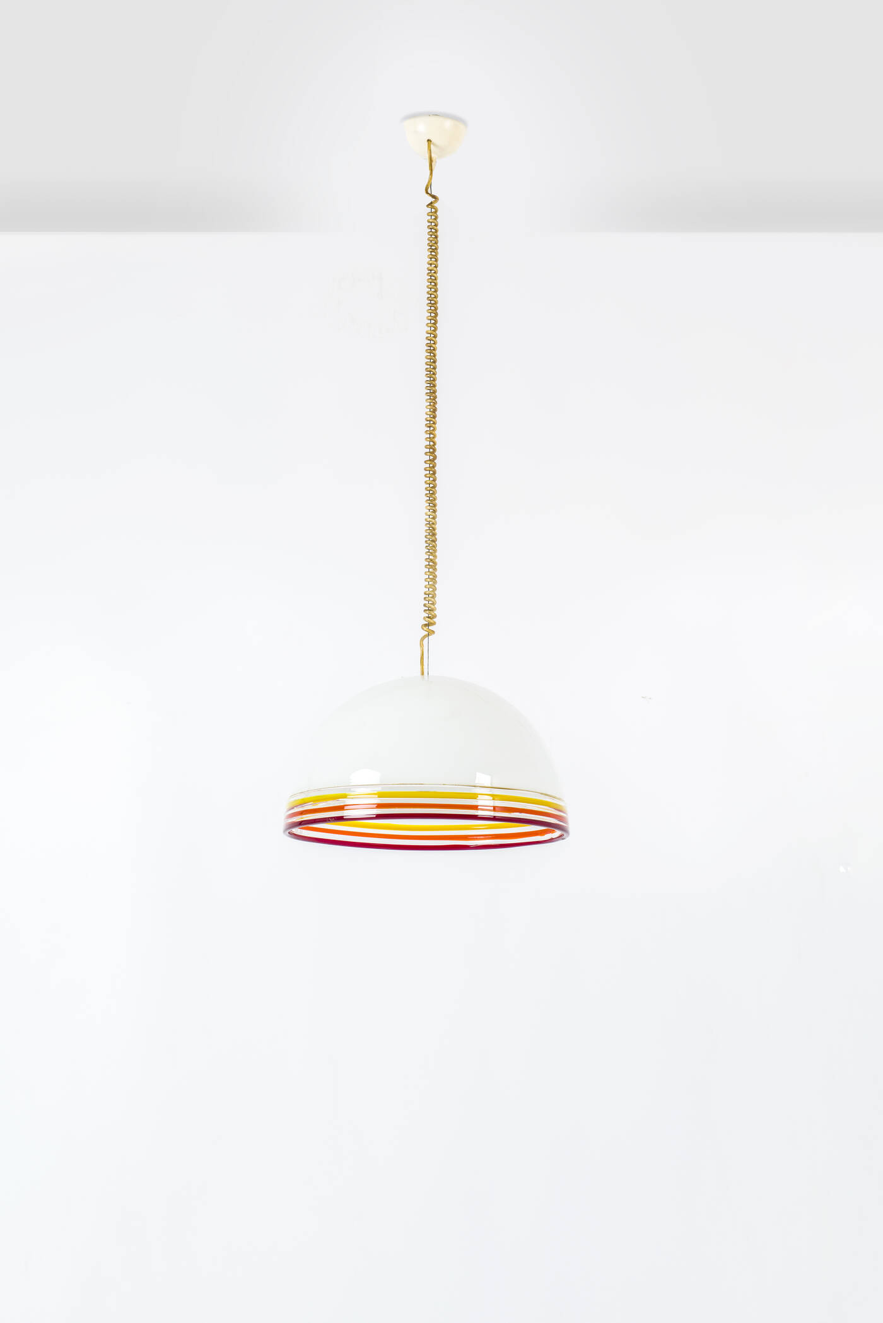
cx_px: 442
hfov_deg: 27.0
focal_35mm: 50
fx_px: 1838
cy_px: 662
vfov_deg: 39.6
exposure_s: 1/160
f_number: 10
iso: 100
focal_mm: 50
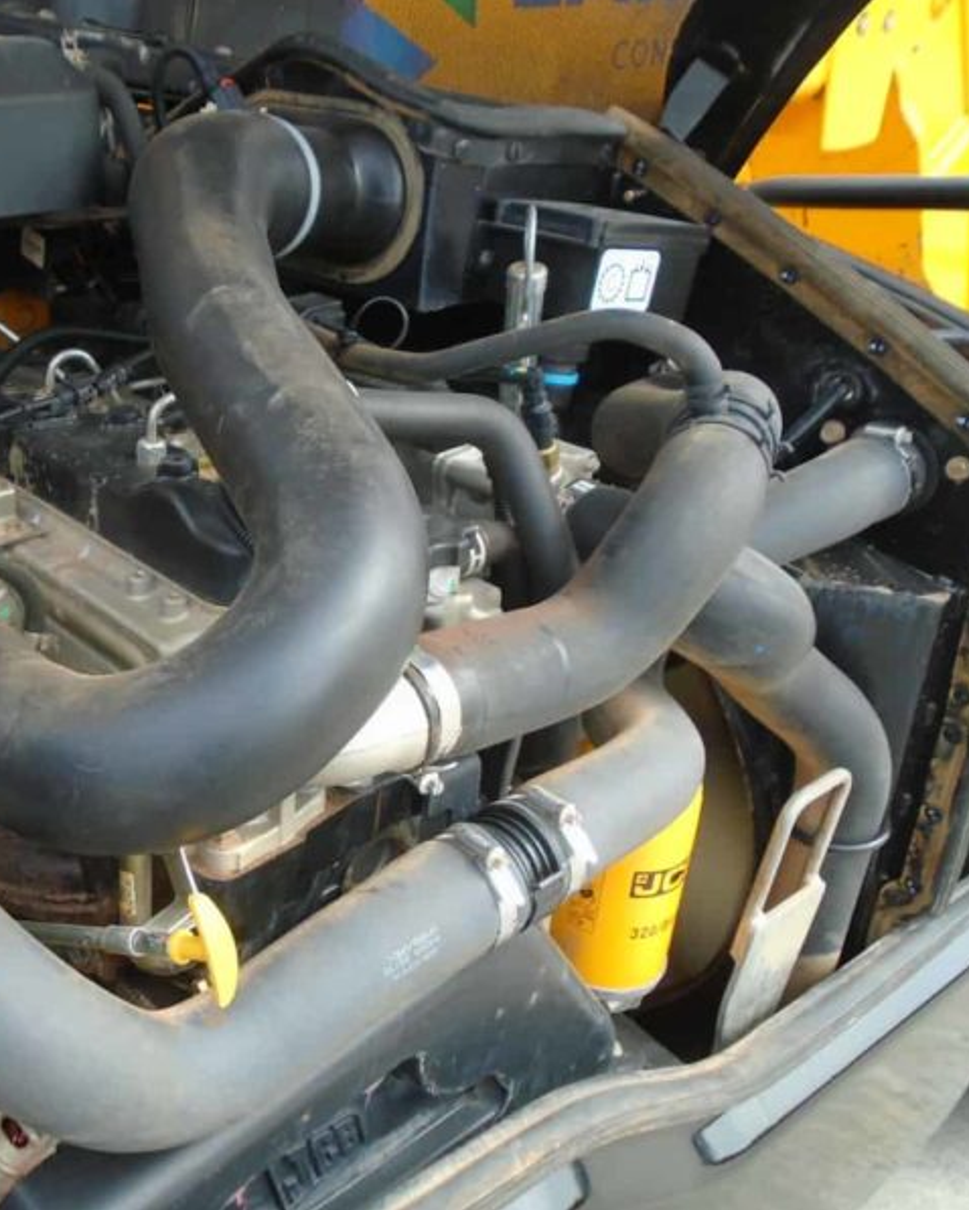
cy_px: 604
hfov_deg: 41.6
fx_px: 1218
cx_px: 203
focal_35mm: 34
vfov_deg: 52.8
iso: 100
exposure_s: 1/160
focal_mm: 4.6
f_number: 3.2
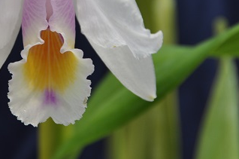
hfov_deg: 8.1
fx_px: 1690
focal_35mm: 255
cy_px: 11
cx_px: 65
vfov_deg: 5.4
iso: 220
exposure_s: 1/125
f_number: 8
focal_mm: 90
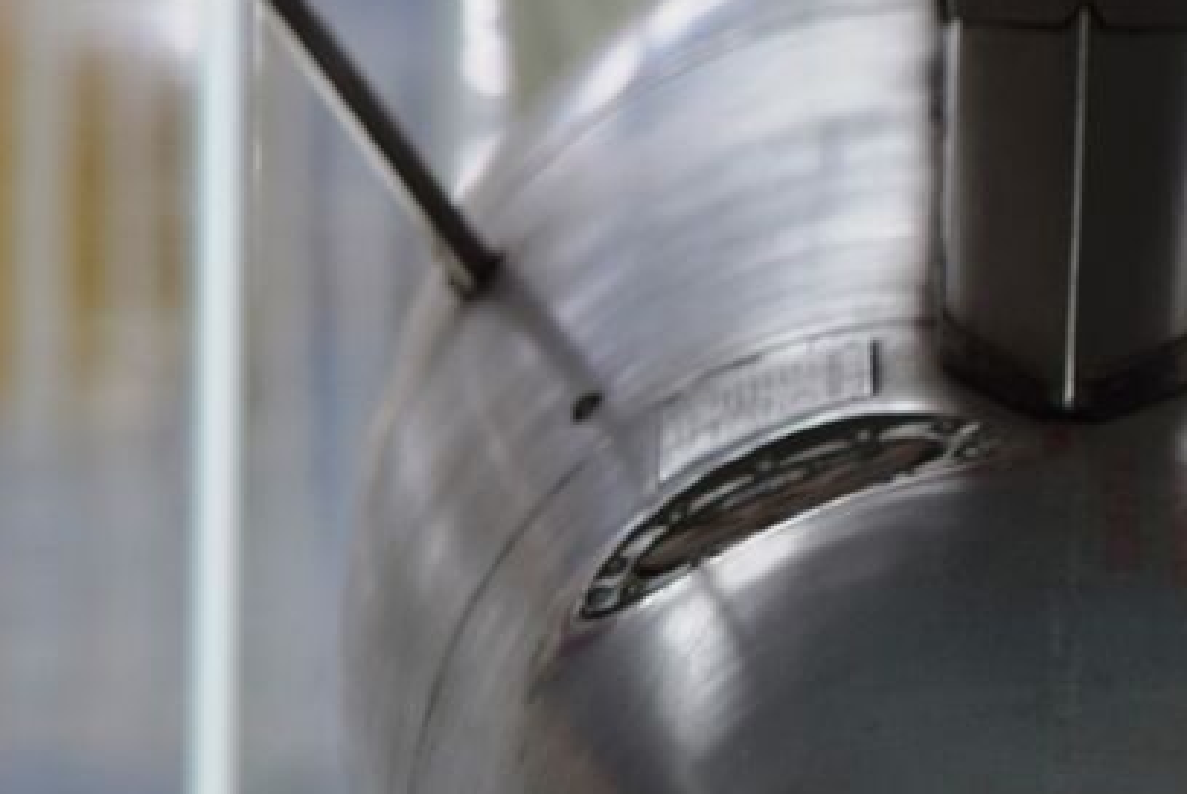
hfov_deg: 3.2
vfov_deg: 2.2
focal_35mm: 635
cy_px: 807
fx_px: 20945
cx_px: 1222
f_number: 4.8
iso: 400
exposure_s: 1/60
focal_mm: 135
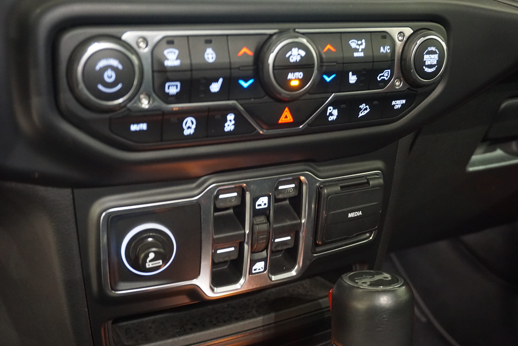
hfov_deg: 46.4
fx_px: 604
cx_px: 259
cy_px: 173
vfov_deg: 31.9
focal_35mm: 42
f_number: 4.5
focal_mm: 28
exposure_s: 1/5
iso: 3200
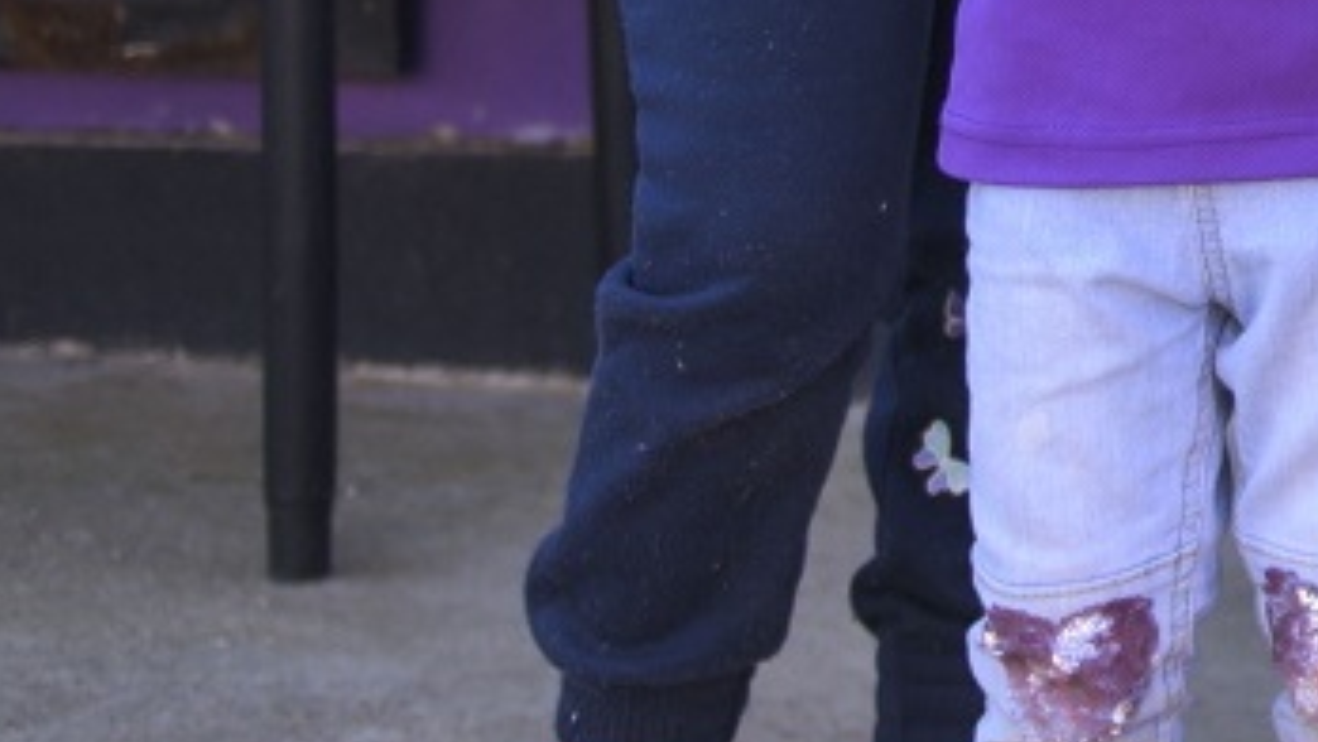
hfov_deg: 14.2
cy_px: -481
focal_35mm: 140
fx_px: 4894
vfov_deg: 8.4
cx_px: 2041
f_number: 2.8
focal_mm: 31
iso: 640
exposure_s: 1/800
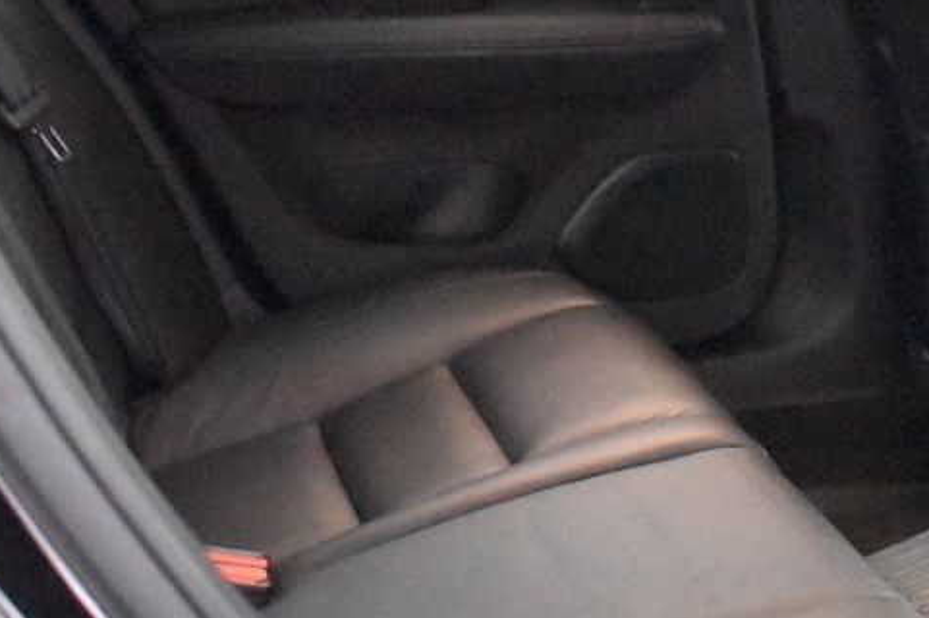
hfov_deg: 21.6
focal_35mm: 91
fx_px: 2347
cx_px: 919
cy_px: 332
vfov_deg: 15.0
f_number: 3.5
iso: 12800
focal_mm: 18
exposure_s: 1/60
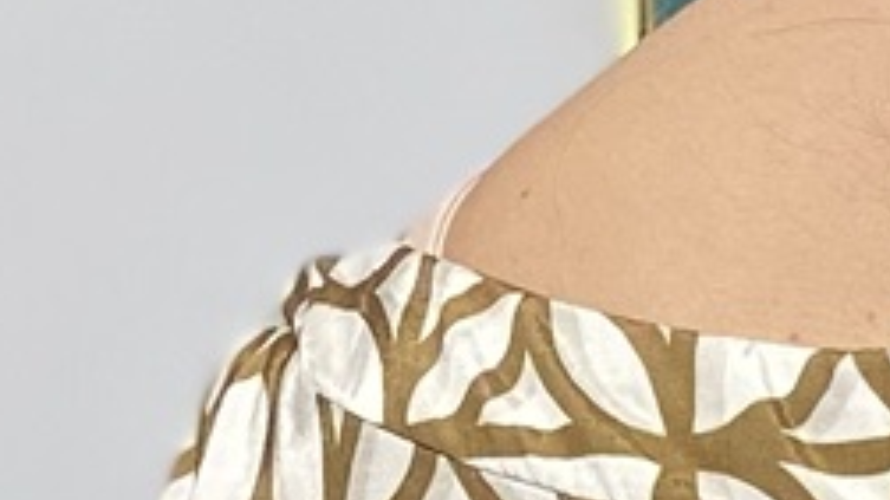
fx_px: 5332
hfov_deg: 9.1
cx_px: 1557
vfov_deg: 4.8
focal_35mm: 226
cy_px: 2082
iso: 80
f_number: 1.8
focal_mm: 4.25
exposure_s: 1/100
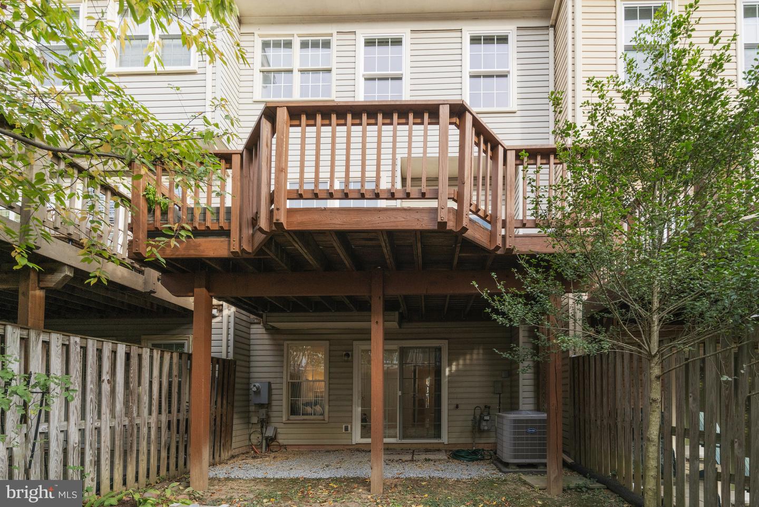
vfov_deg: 73.8
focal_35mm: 16
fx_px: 337
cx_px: 380
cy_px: 254
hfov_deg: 96.7
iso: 1250
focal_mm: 16
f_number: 8
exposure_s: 1/400
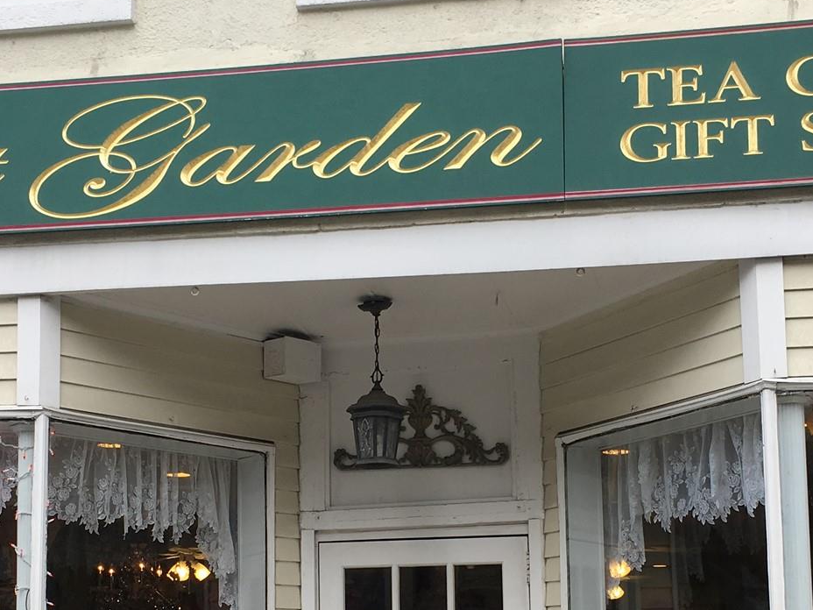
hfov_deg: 30.3
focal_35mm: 64
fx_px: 1503
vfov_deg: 22.7
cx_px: 420
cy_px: 478
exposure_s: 1/345
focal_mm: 4.15
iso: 25
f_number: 2.2
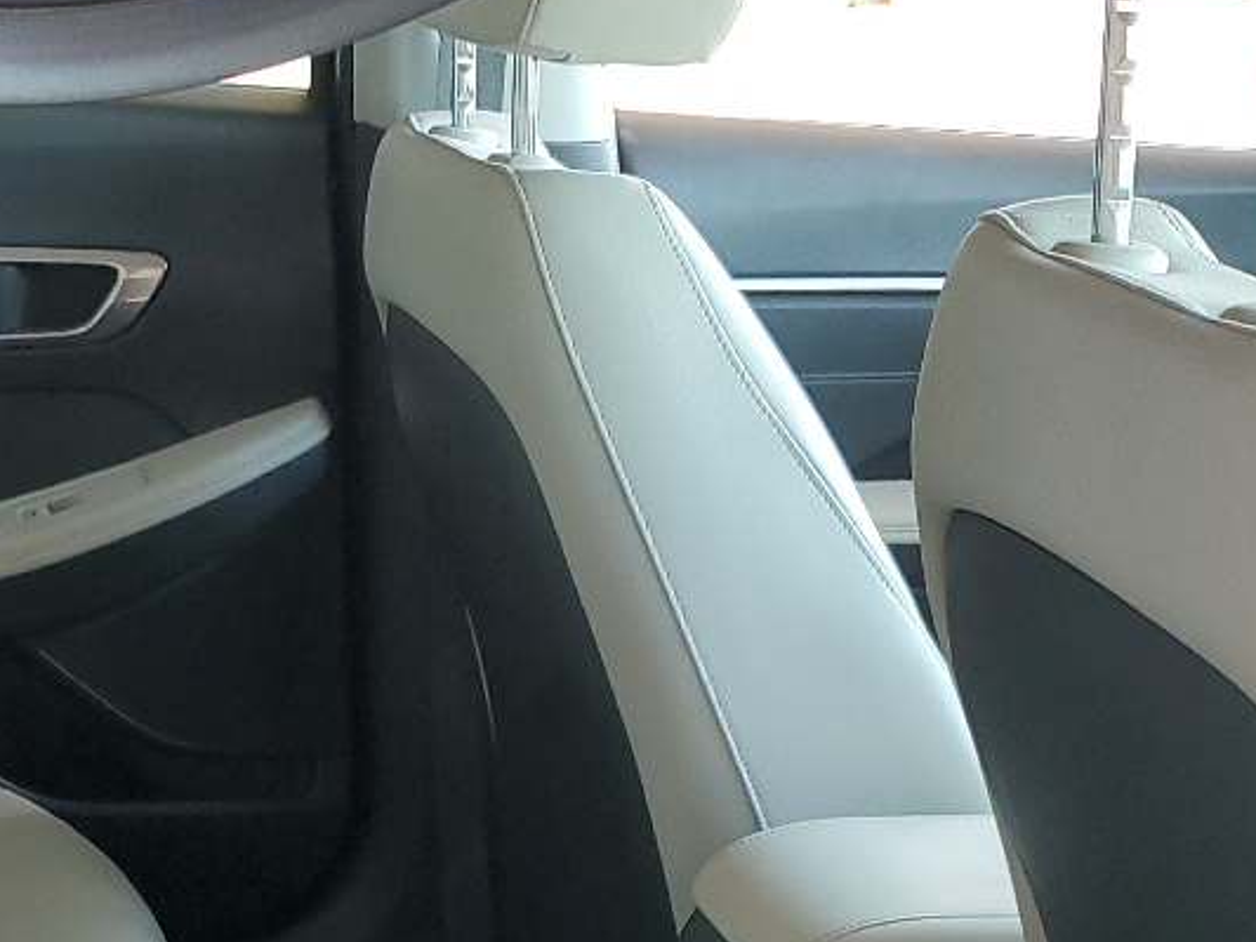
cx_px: 186
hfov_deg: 24.5
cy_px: 1156
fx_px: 2831
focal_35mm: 78
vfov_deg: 17.9
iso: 83
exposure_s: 1/120
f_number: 1.5
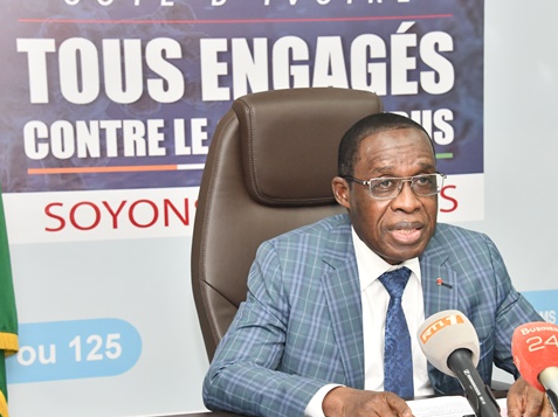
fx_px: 1498
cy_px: 245
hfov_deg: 21.1
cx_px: 284
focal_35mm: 93
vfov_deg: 15.9
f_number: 9
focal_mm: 72
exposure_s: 1/60
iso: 3200
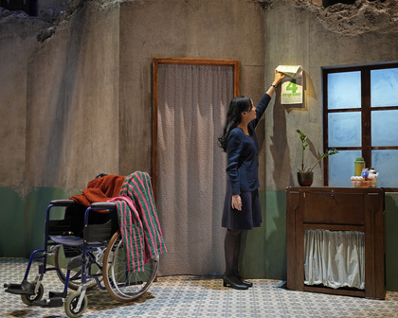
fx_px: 471
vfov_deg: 37.3
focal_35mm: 40
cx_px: 208
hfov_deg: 45.8
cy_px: 158
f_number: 1.4
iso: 500
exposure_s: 1/160
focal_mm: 35
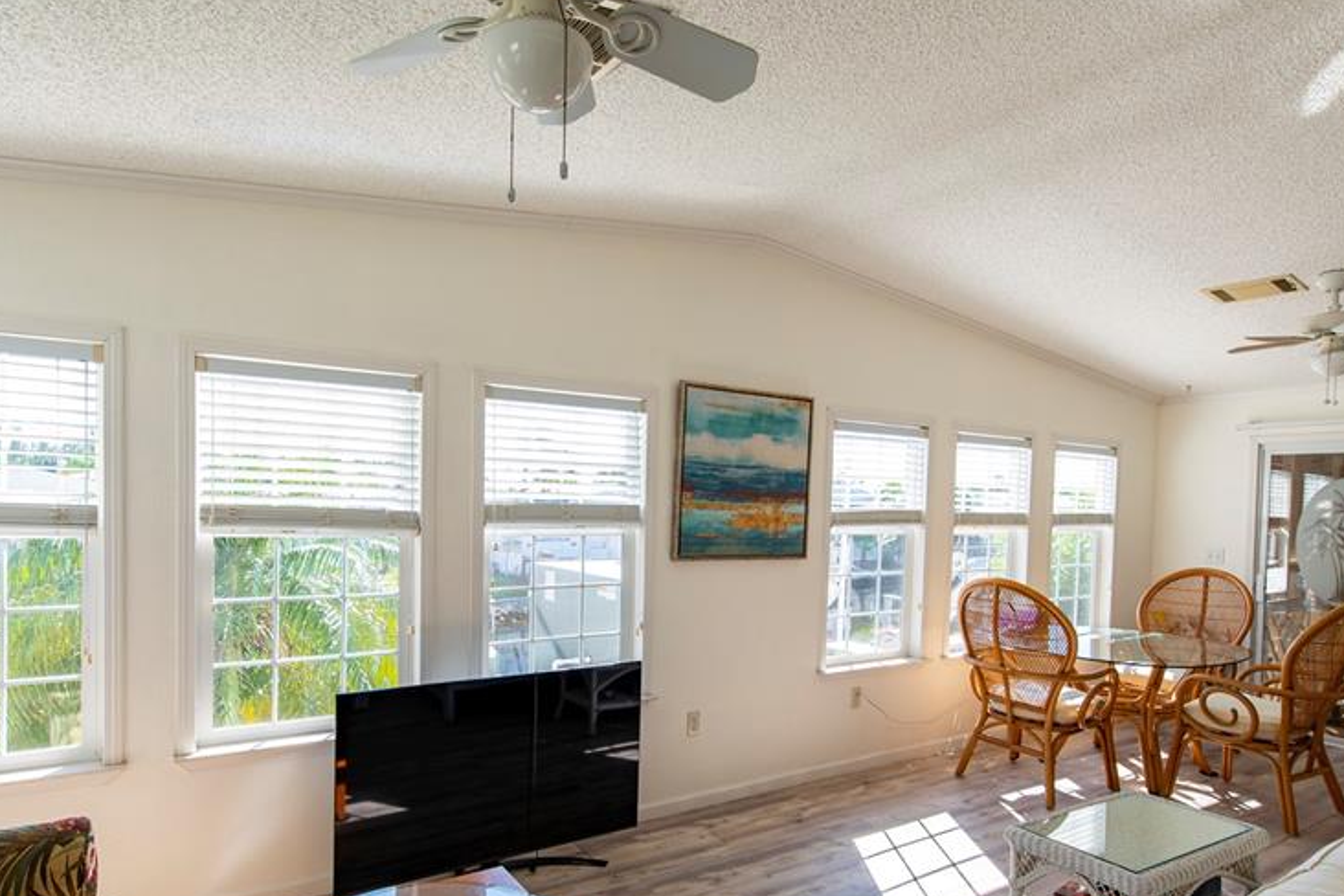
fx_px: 784
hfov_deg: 81.1
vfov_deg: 59.2
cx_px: 635
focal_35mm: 21
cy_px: 519
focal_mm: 15
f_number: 5
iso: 100
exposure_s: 1/100
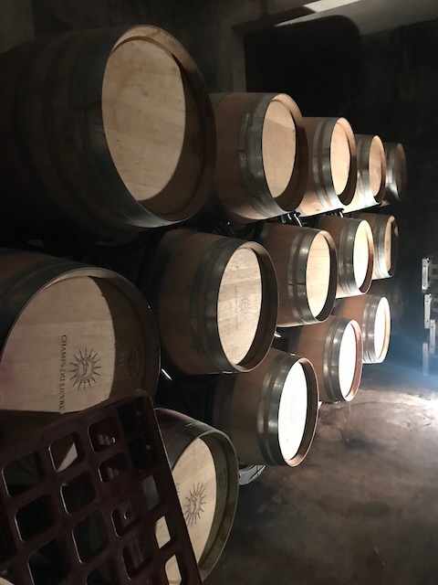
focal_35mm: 28
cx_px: 219
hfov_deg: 49.7
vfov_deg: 63.4
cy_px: 292
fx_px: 472
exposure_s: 1/5
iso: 80
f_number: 1.8
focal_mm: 3.99
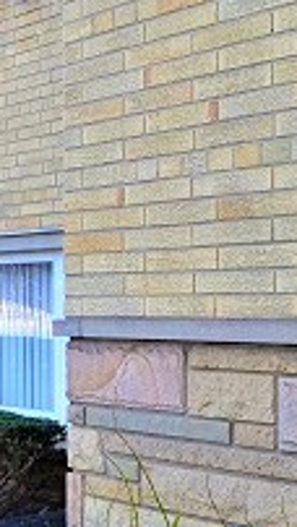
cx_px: -107
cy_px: 337
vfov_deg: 25.2
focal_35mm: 84
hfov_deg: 13.8
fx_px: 1173
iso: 250
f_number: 5.6
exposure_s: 1/125
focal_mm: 18
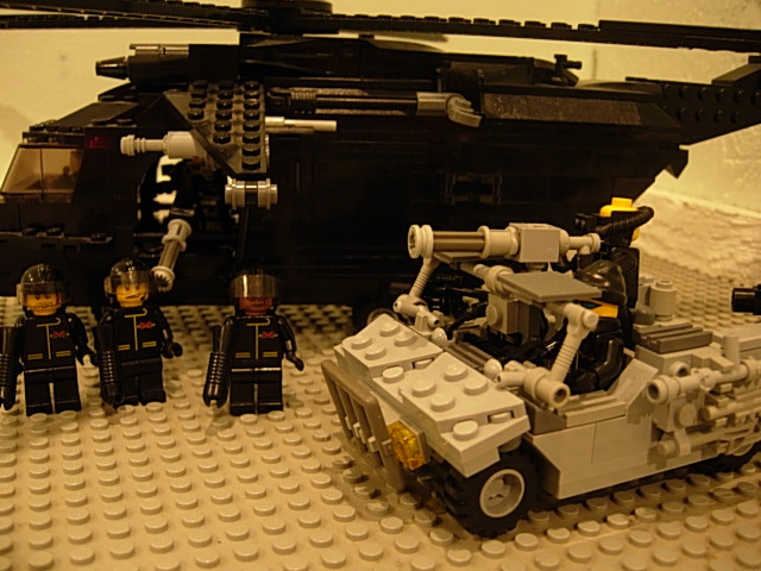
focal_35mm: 36
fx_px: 791
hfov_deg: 51.4
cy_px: 286
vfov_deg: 39.7
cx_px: 380
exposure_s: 1/4
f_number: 2.7
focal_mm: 7.5
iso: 154
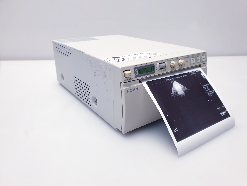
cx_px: 124
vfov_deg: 53.1
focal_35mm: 26
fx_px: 186
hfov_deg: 67.3
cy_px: 93
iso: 80
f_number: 2.4
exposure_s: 1/100
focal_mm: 4.3
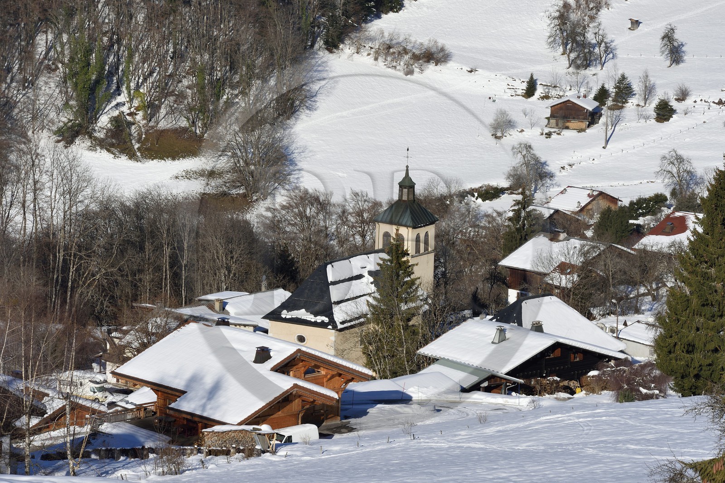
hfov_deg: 10.3
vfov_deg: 6.9
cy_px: 242
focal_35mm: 200
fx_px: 4027
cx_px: 362
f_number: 20
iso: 200
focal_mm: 200
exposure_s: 1/160
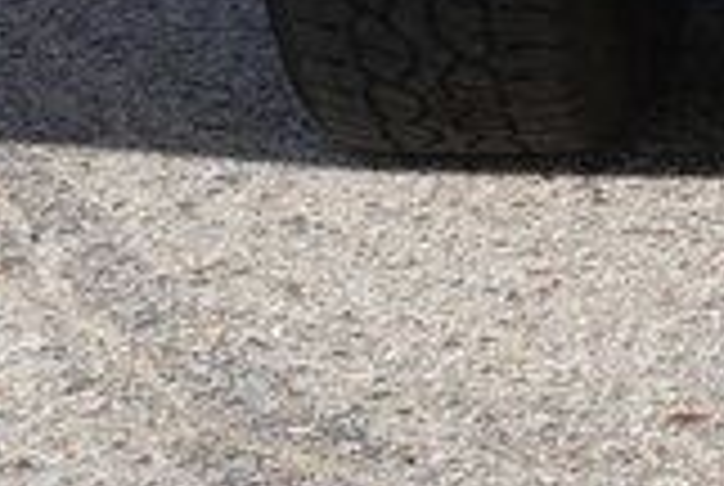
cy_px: -927
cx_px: 1448
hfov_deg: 7.5
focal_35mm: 264
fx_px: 5319
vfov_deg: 5.0
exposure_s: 1/320
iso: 200
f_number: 9
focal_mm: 20
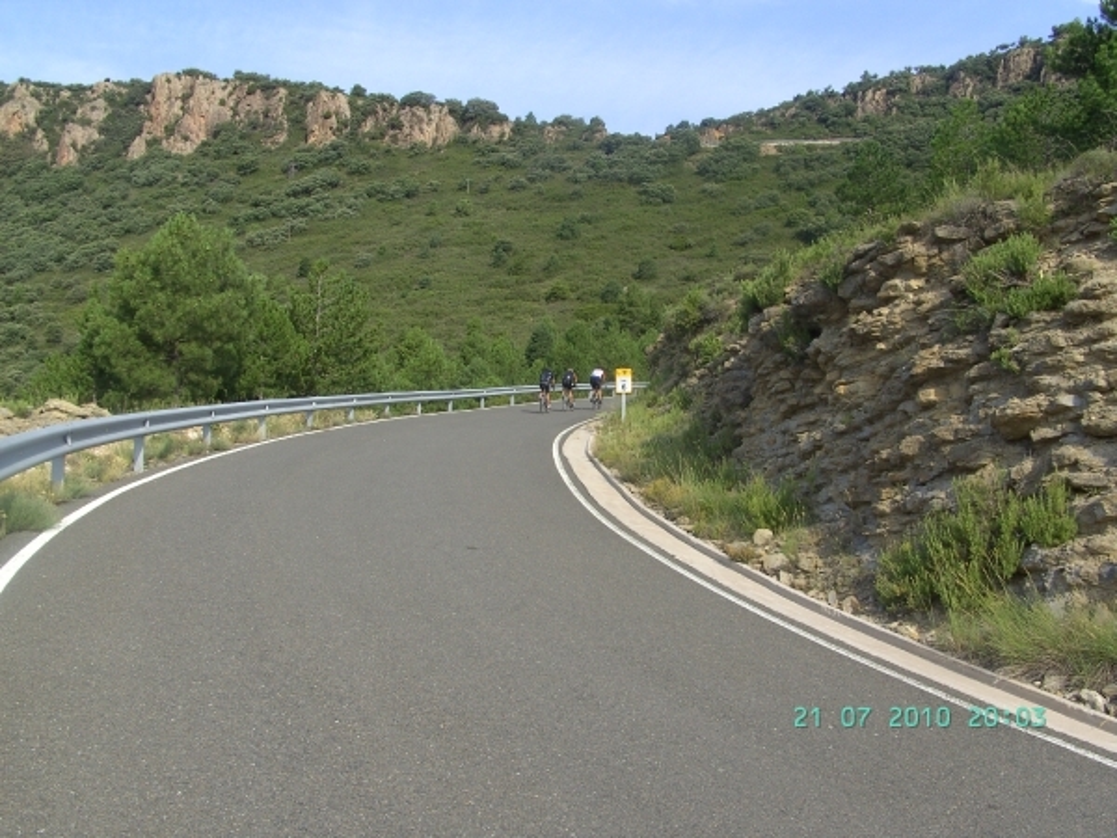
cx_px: 558
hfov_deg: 50.1
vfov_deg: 38.7
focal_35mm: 37
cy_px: 419
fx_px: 1194
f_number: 5.6
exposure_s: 1/175
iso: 64
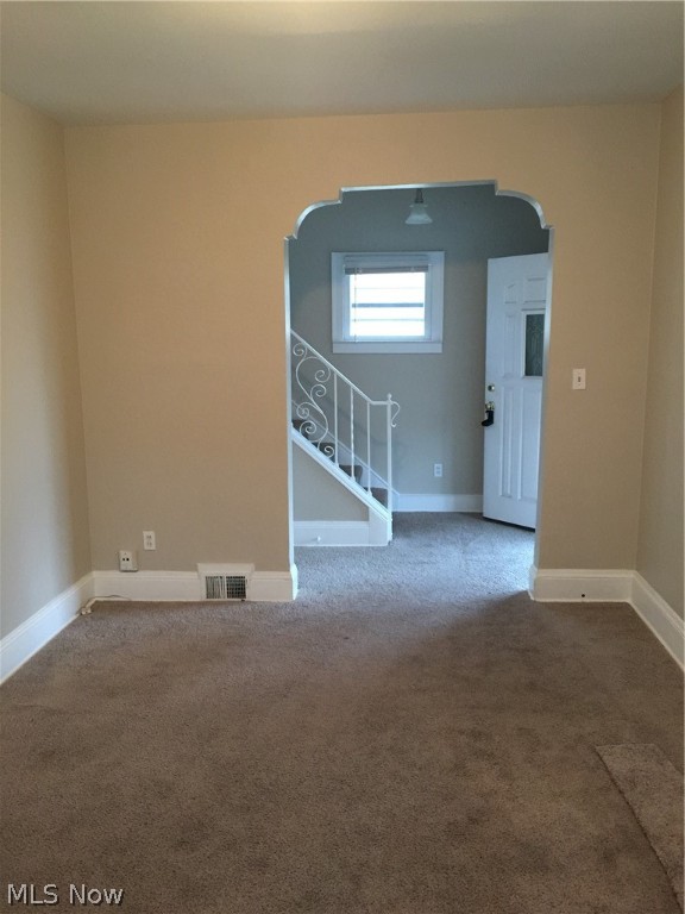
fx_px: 765
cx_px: 342
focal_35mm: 29
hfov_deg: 48.2
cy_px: 457
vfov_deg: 61.7
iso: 125
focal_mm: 4.15
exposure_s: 1/10
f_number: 2.2
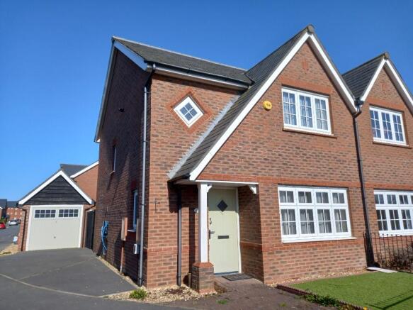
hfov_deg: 69.4
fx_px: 298
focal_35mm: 25
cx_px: 206
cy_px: 155
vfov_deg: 54.9
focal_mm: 4.6
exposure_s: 1/993
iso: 25
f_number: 2
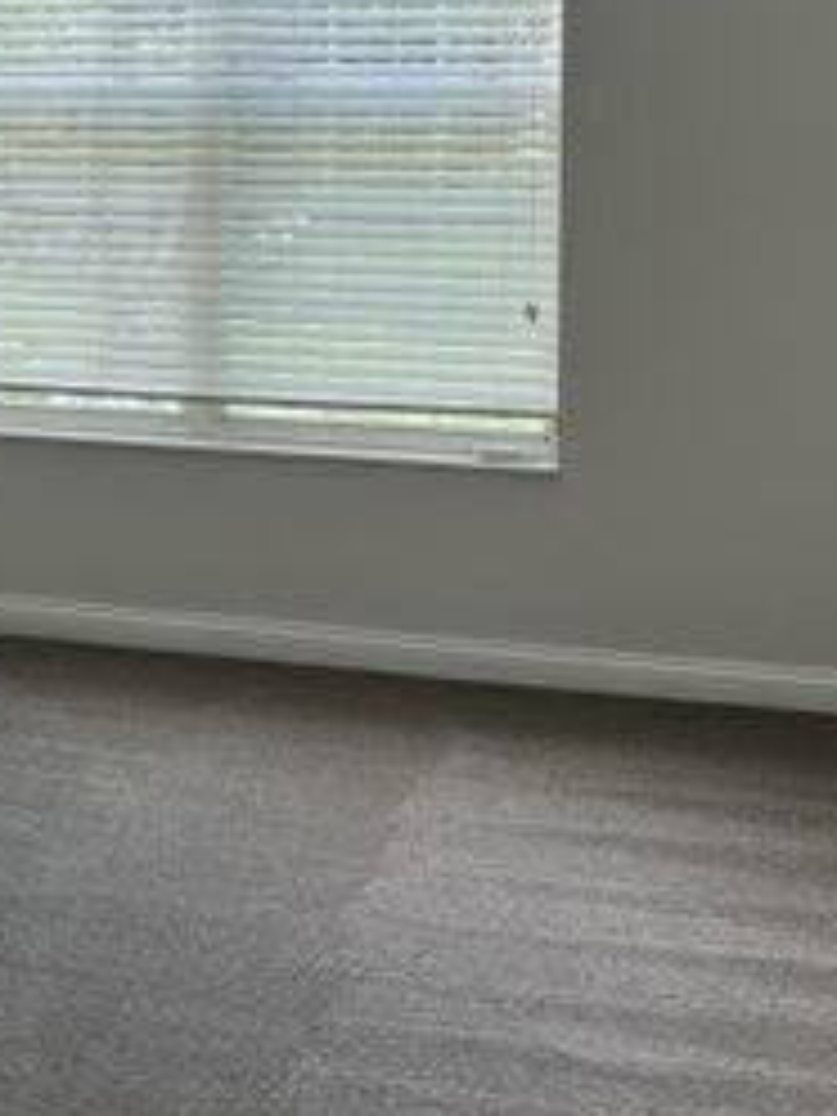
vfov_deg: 28.4
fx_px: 2160
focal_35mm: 67
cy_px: 230
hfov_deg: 21.2
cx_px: 4
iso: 32
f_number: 1.6
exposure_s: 1/120
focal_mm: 5.1
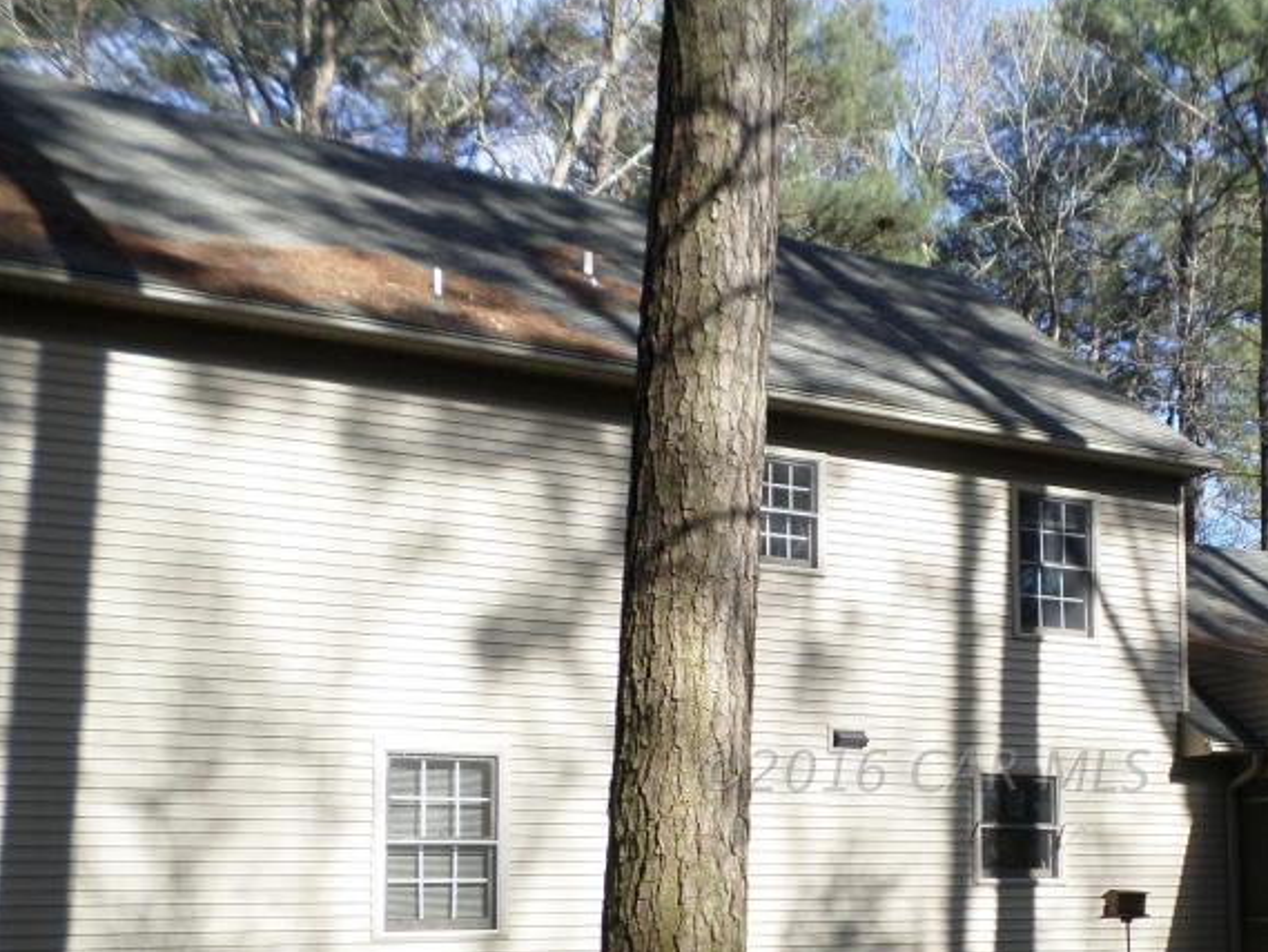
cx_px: 923
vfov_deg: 31.3
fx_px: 1649
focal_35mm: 45
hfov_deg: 41.1
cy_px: 769
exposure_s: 1/500
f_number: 2.5
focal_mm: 4.5
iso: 80
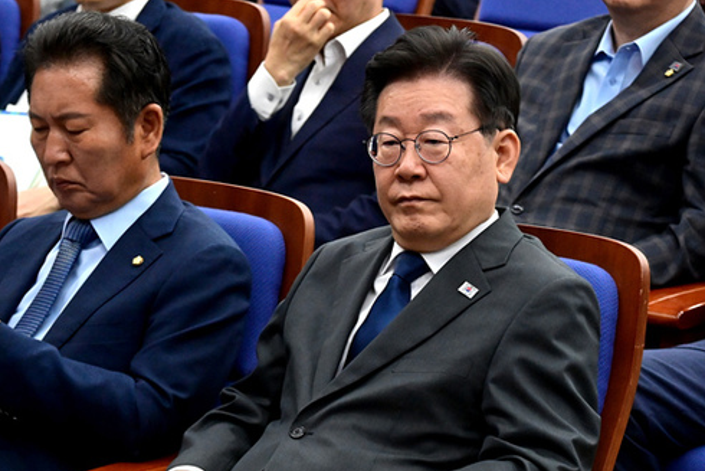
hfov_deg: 10.5
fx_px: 3839
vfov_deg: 7.0
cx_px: 252
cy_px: 292
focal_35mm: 196
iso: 6400
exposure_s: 1/250
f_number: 8
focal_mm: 150
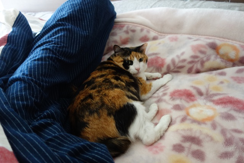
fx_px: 190
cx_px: 122
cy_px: 82
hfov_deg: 65.5
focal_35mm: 28
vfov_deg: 46.4
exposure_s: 1/30
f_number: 1.8
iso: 320
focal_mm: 10.4
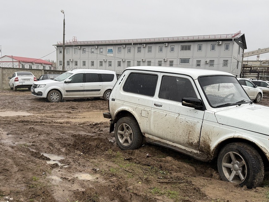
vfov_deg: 41.5
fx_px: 264
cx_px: 129
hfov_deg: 53.9
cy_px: 124
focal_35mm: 34
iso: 80
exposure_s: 1/665
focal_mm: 6.76
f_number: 1.78
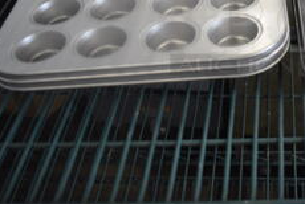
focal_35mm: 56
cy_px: 21
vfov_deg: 23.6
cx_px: 286
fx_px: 475
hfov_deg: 33.3
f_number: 3.5
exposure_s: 1/125
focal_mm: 18
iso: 1600
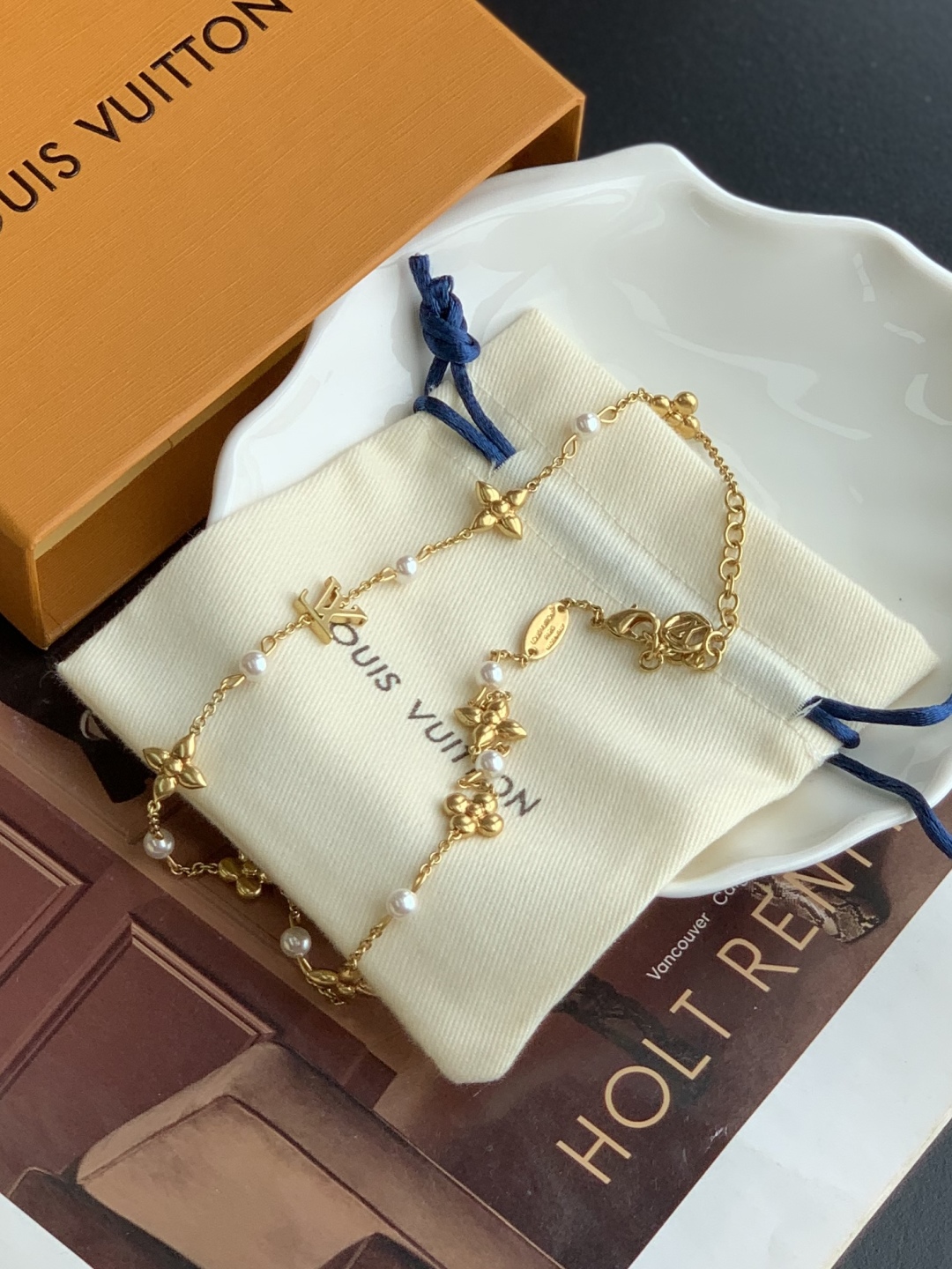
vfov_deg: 36.8
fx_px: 1907
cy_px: 634
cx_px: 476
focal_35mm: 52
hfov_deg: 28.0
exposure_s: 1/329
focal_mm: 6
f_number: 2.4
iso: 16
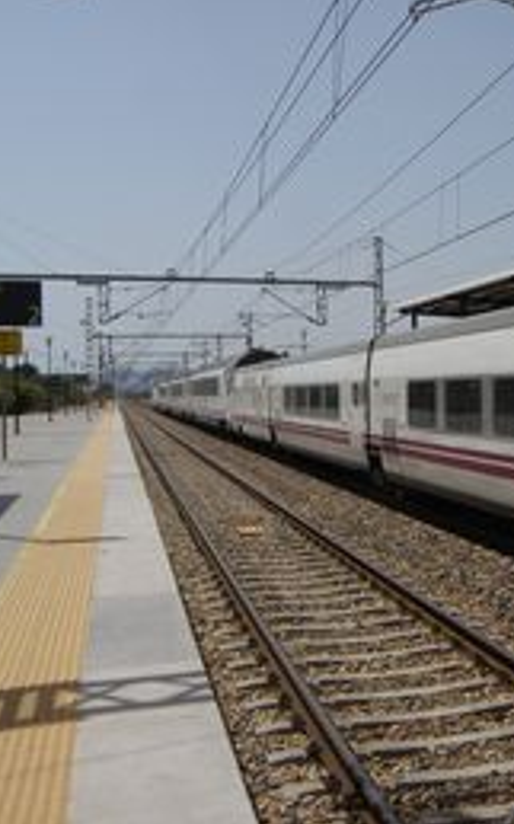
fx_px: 1032
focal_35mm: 46
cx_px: 508
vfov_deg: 43.5
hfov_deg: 26.5
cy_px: 407
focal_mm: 5.72
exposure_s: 1/800
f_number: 5.6
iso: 64
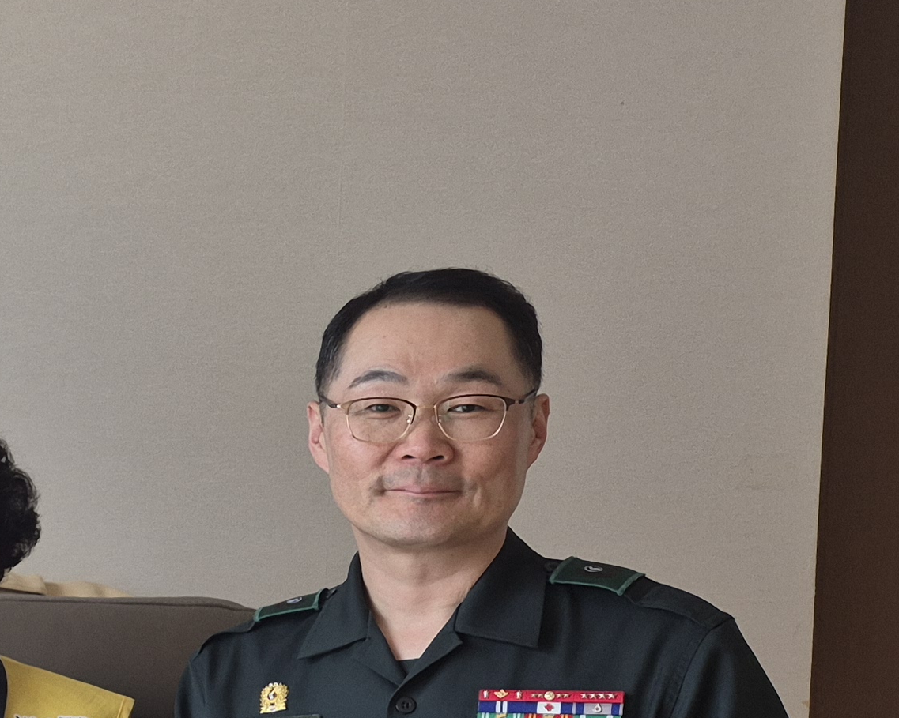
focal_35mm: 79
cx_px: -655
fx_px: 2101
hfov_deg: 19.2
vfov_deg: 19.1
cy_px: 643
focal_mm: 5.4
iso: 80
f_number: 1.8
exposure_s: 1/120
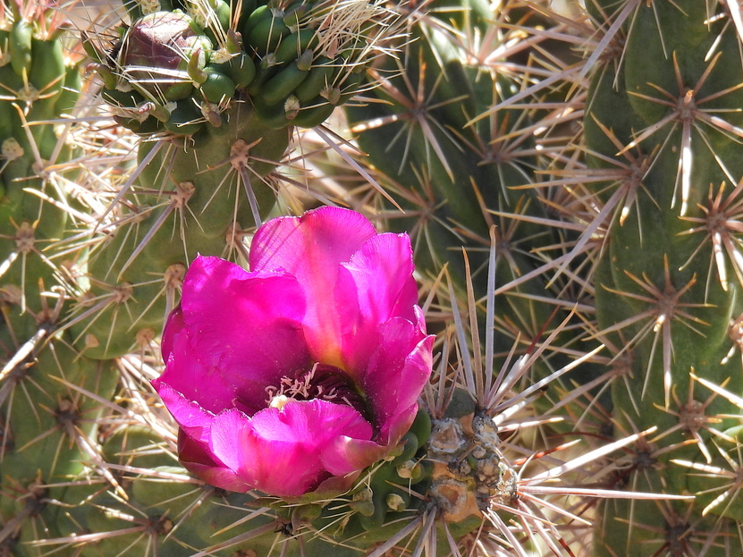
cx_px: 308
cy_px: 334
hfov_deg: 2.1
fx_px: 19830
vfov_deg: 1.6
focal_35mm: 924
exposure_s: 1/250
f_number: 5
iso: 100
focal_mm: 107
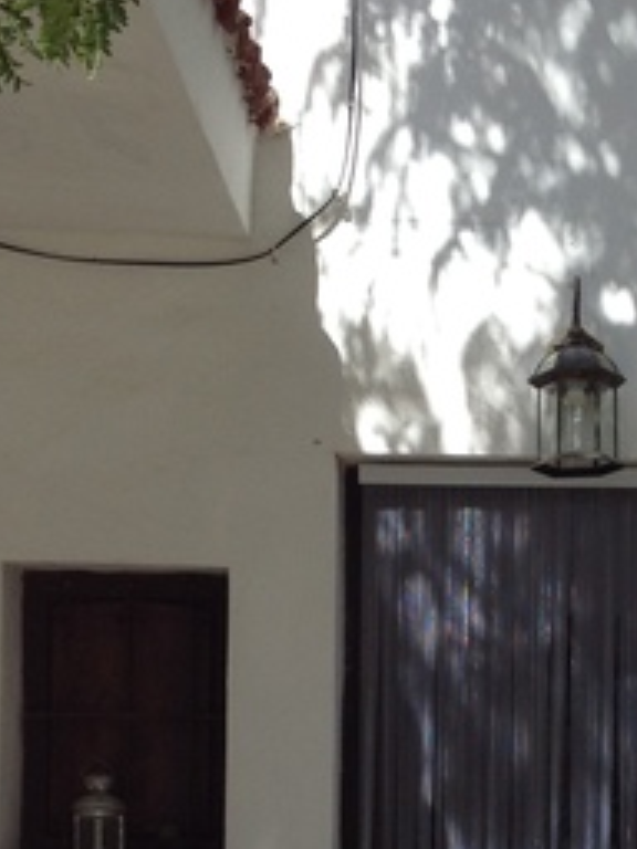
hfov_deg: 14.0
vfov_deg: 18.2
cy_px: 859
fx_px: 2576
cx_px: 531
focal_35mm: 105
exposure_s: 1/812
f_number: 2.4
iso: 50
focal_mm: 4.28
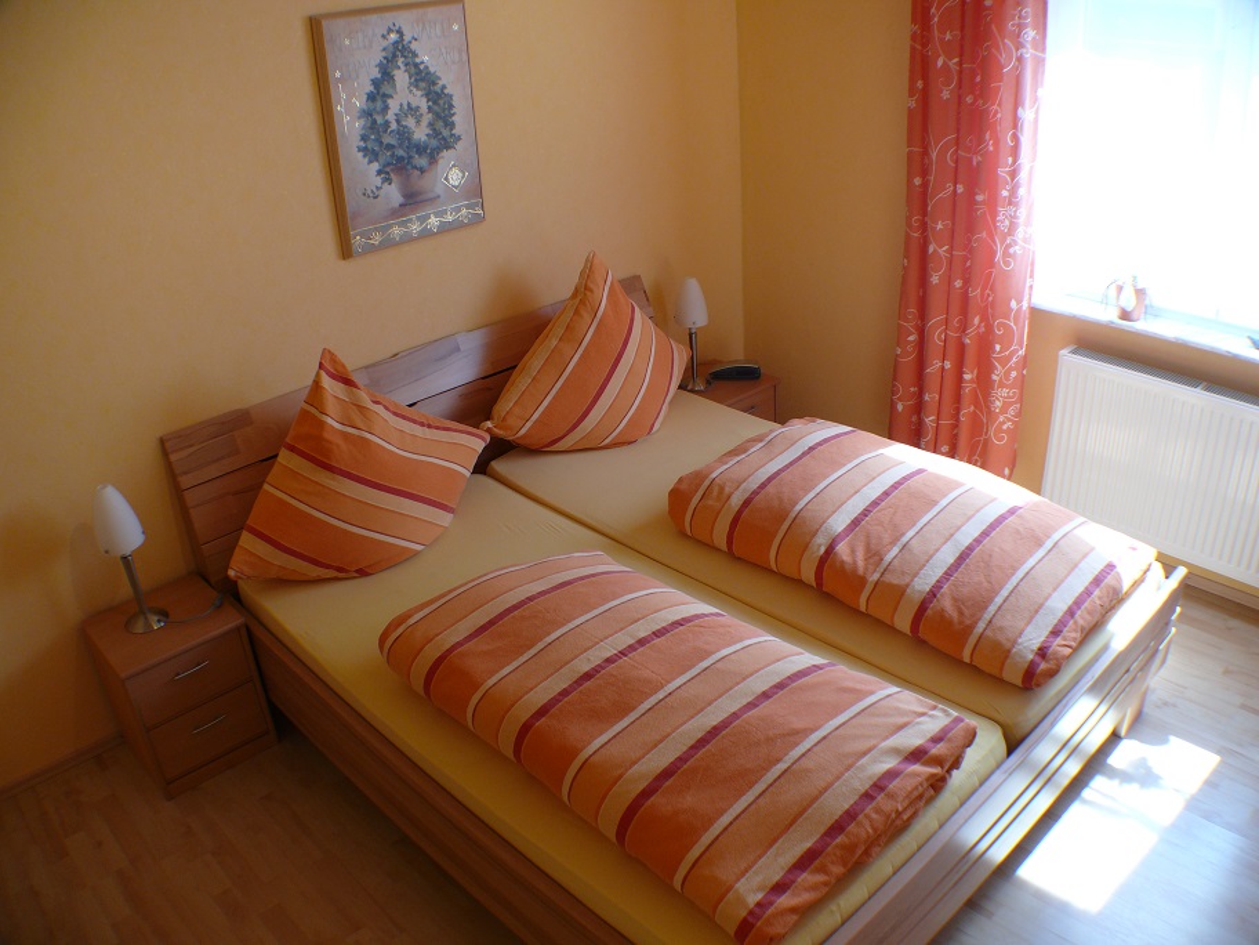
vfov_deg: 40.7
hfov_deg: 52.6
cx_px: 630
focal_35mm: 35
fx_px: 1273
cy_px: 472
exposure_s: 1/80
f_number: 2.8
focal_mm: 7.4
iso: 100
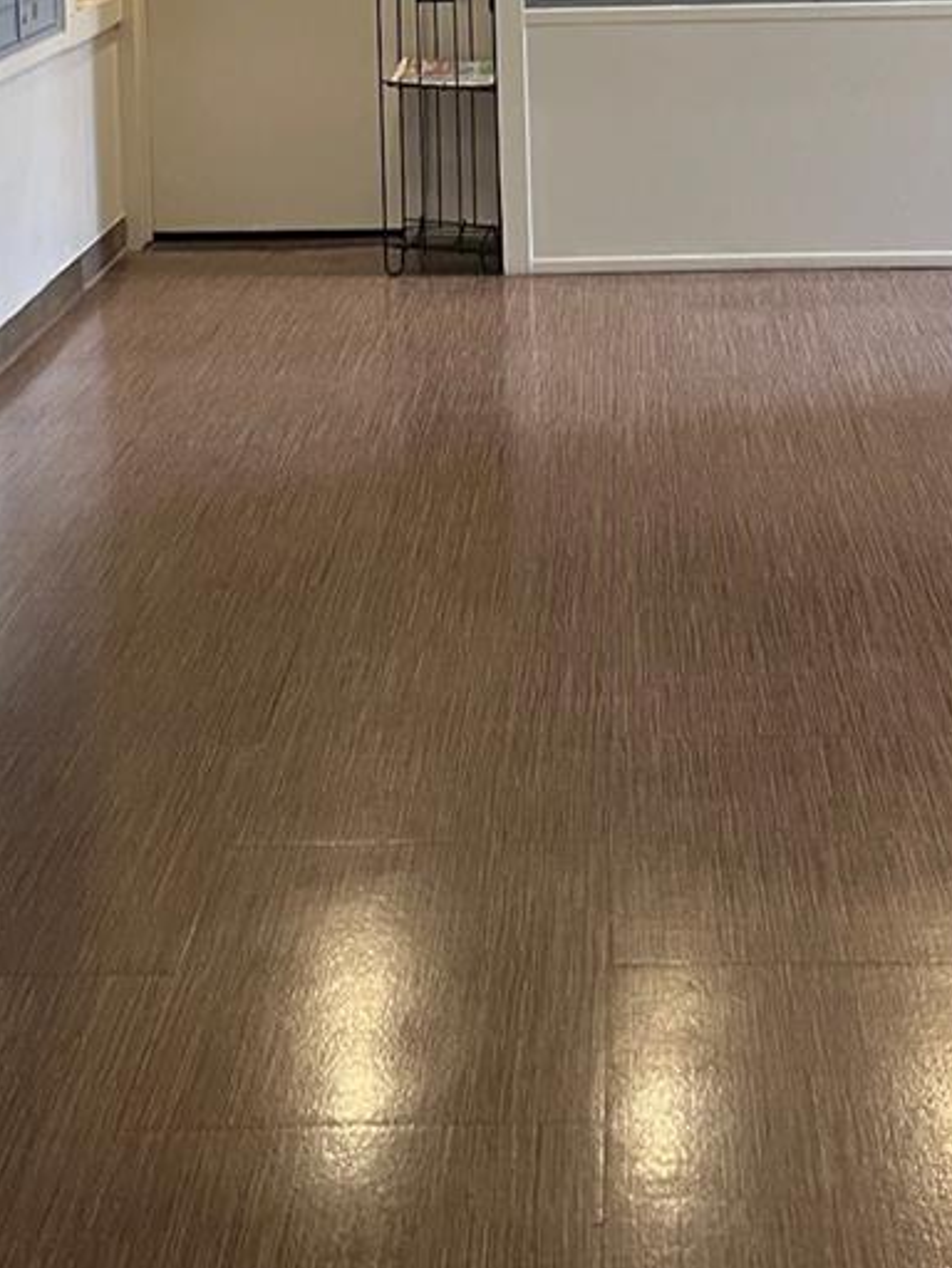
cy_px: -62
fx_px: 2234
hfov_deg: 24.0
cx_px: 597
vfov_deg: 29.2
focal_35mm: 61
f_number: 1.6
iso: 200
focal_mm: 5.1
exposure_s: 1/60
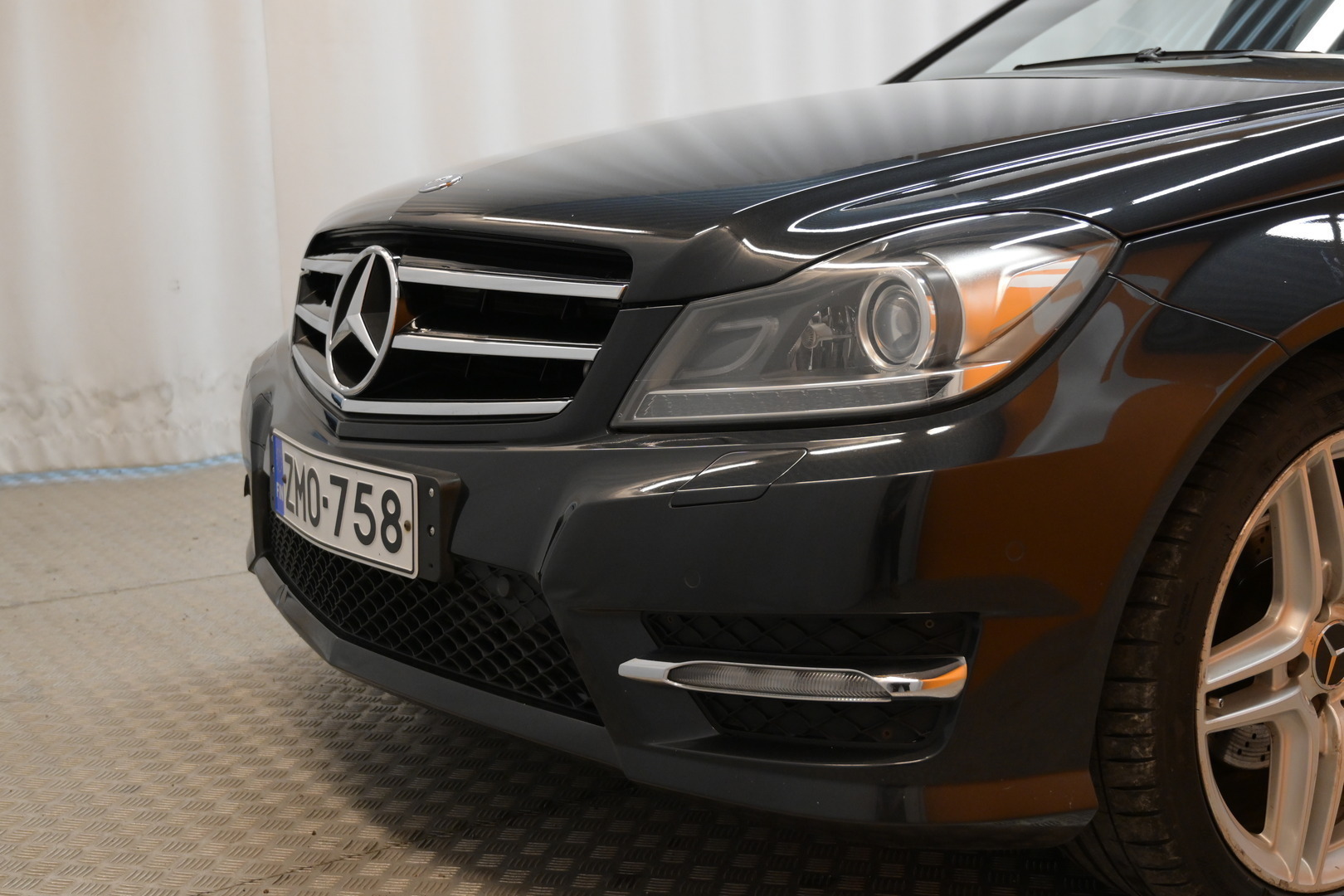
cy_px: 448
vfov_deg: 30.8
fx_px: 1624
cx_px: 672
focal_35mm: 44
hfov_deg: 45.0
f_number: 4
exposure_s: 1/250
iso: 1600
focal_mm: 29
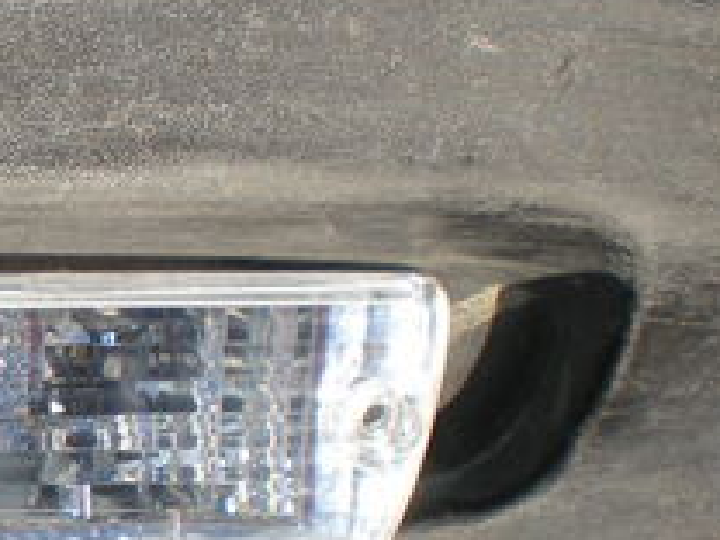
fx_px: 2434
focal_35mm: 117
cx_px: -284
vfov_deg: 12.6
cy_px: 464
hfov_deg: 15.8
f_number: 4.6
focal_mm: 6.3
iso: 64
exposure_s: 1/453
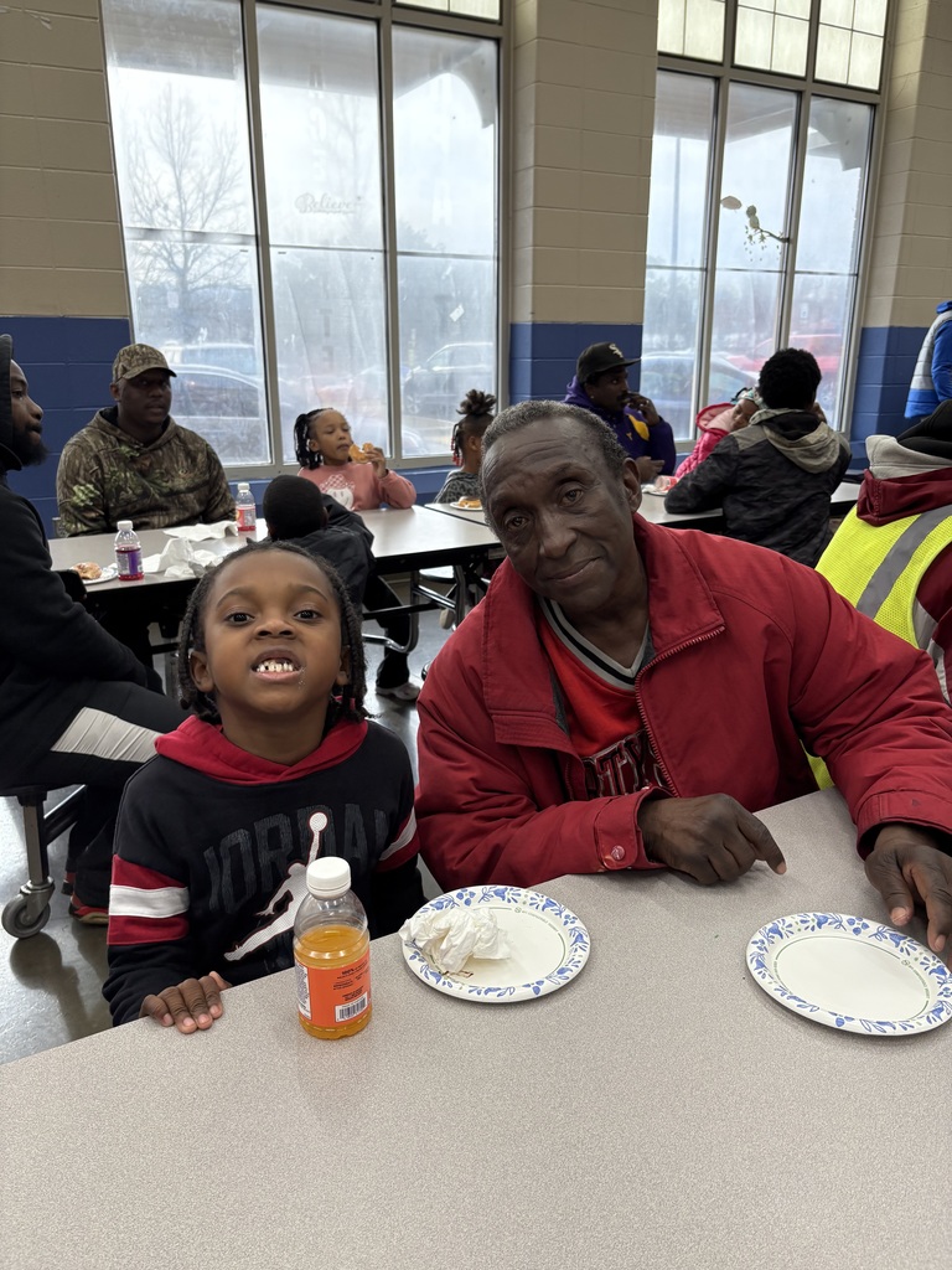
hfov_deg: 53.1
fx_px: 953
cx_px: 476
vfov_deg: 67.3
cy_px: 635
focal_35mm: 26
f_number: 1.6
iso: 125
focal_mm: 5.96
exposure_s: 1/120
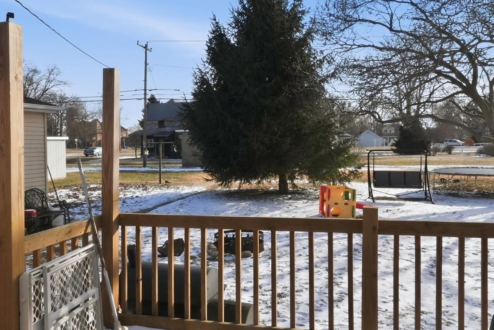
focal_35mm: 35
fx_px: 476
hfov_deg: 54.9
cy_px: 141
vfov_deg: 38.1
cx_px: 234
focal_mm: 10.5
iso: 640
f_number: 16
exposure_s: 1/500
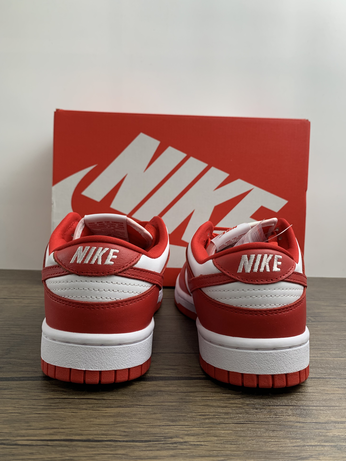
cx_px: 172
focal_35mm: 27
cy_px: 222
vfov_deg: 65.3
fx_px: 360
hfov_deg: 51.4
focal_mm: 4.25
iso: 50
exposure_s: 1/121
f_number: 1.8
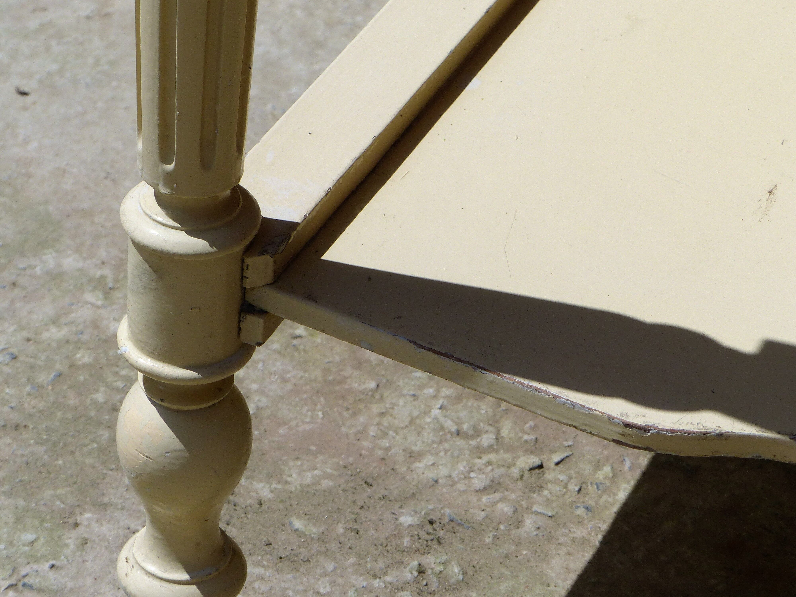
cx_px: 398
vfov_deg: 9.0
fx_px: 3794
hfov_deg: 12.0
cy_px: 298
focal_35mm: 165
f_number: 5.6
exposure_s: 1/1600
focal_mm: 27
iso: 100
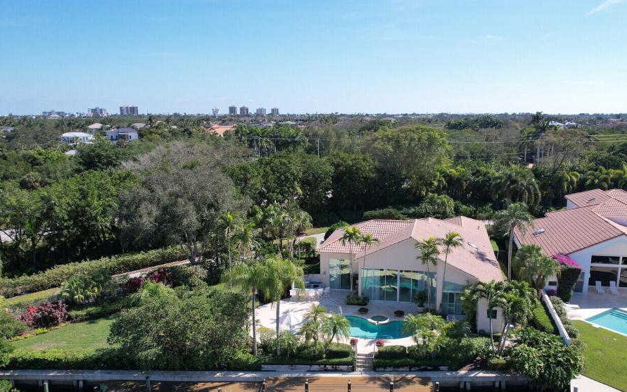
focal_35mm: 29
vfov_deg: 43.0
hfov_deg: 64.4
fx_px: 496
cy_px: 232
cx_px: 353
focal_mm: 8.38
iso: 100
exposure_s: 1/1600
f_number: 2.8
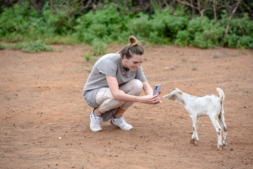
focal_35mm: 145
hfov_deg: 14.1
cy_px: 84
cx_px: 126
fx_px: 1019
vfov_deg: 9.5
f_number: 3.5
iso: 100
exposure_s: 1/640
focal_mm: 145
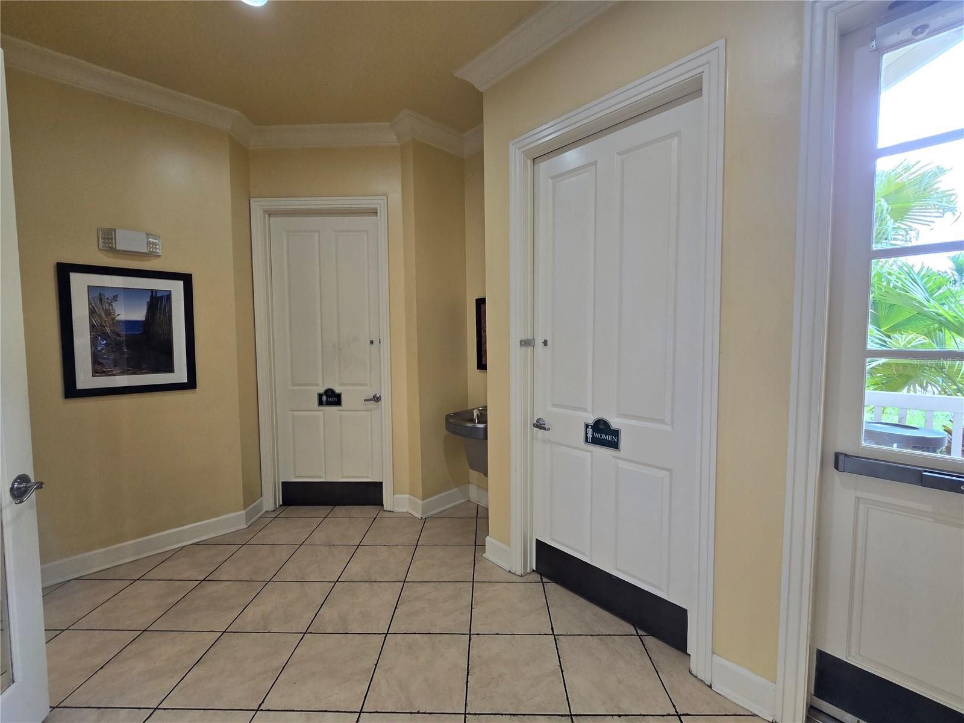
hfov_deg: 106.2
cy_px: 362
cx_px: 482
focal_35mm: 13
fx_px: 362
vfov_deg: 89.9
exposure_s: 1/60
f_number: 2.2
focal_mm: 2.2
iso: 125
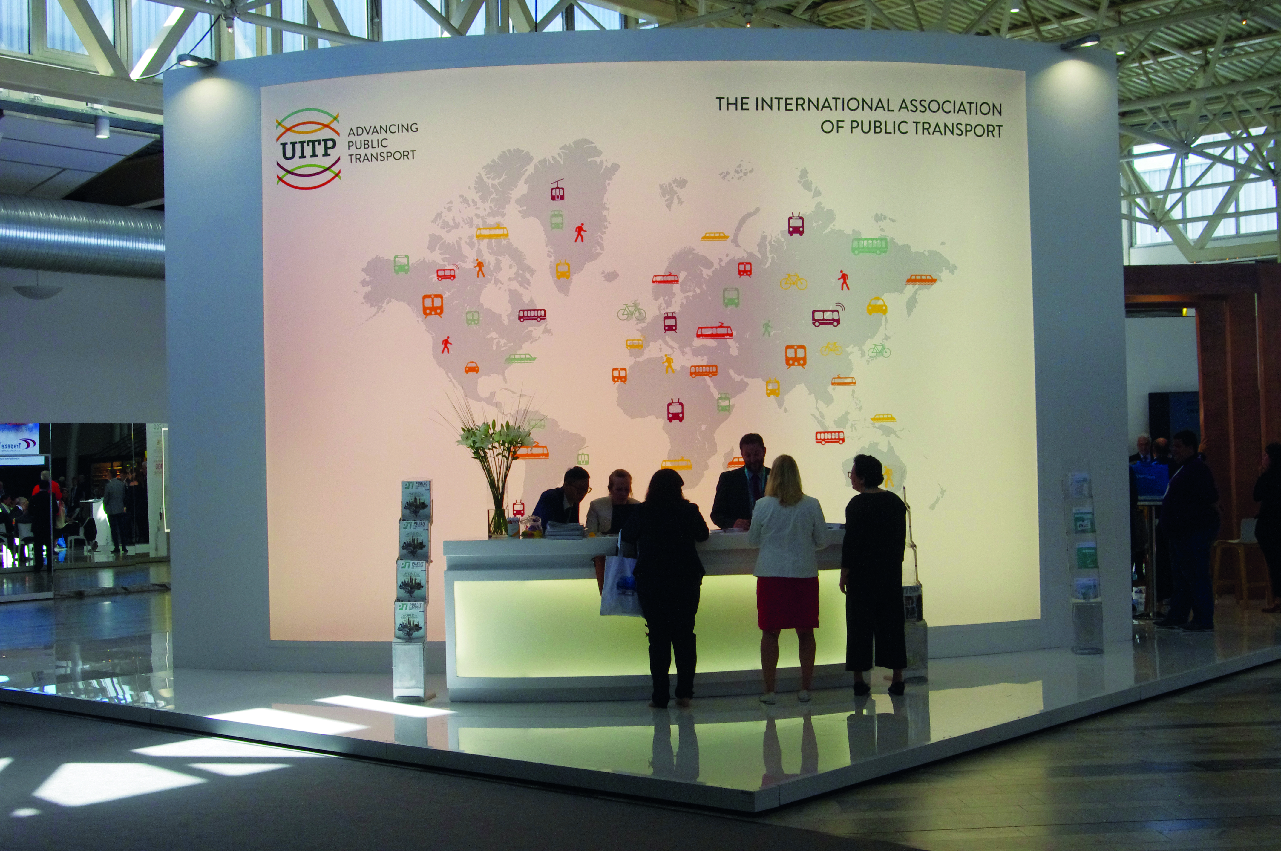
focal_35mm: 46
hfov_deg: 42.8
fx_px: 1635
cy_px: 426
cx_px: 640
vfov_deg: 29.2
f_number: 11
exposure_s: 1/125
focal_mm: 31
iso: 1600
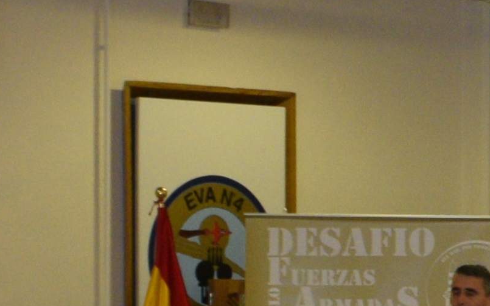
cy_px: 369
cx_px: 815
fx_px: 2737
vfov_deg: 6.4
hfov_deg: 9.8
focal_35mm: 205
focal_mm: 18
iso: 800
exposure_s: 1/80
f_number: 4.5
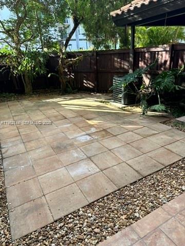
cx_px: 92
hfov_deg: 56.8
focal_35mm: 24
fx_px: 171
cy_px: 123
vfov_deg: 71.6
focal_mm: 6.86
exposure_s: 1/273
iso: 80
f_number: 1.78
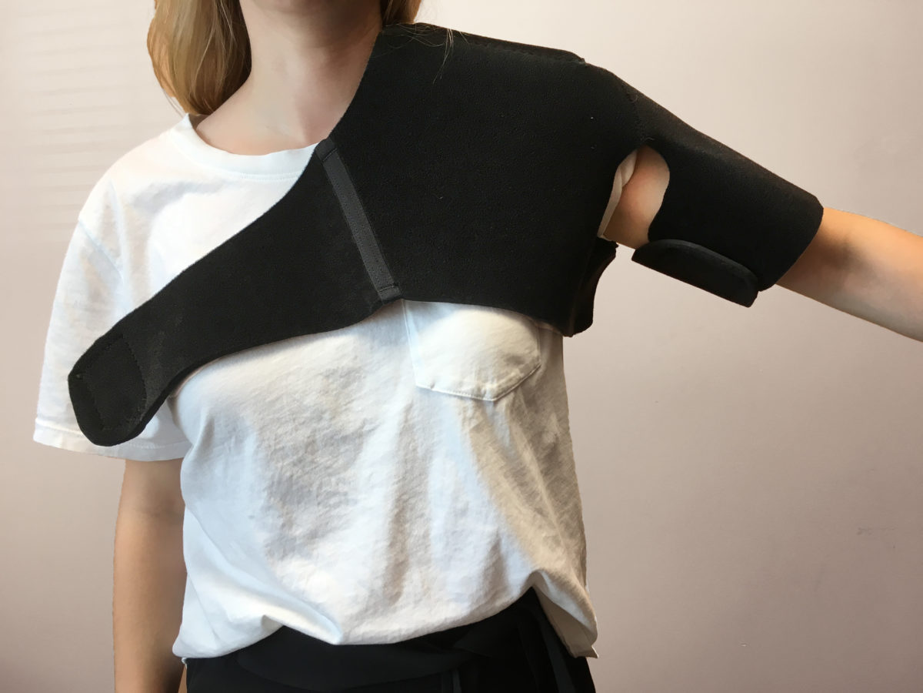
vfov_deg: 48.2
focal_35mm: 29
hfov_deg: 61.7
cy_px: 346
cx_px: 462
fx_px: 773
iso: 25
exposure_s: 1/40
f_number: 2.2
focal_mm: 4.15
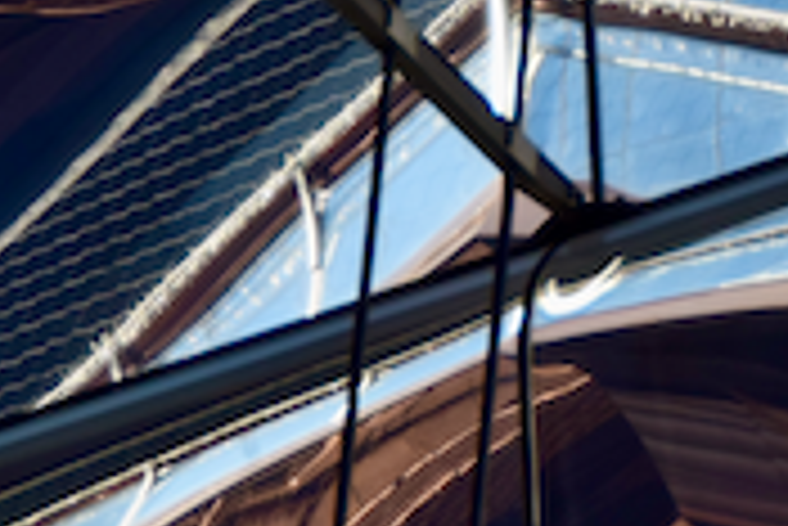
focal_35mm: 610
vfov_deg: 2.3
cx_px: 783
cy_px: -166
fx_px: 13366
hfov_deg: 3.4
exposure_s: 1/1250
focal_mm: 95
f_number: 5.3
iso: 500
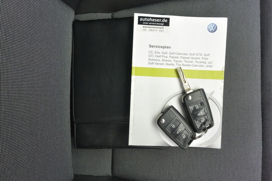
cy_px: 90
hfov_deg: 67.4
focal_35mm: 27
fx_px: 204
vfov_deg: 47.9
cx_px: 136
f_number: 3.5
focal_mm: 10
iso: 220
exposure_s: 1/125
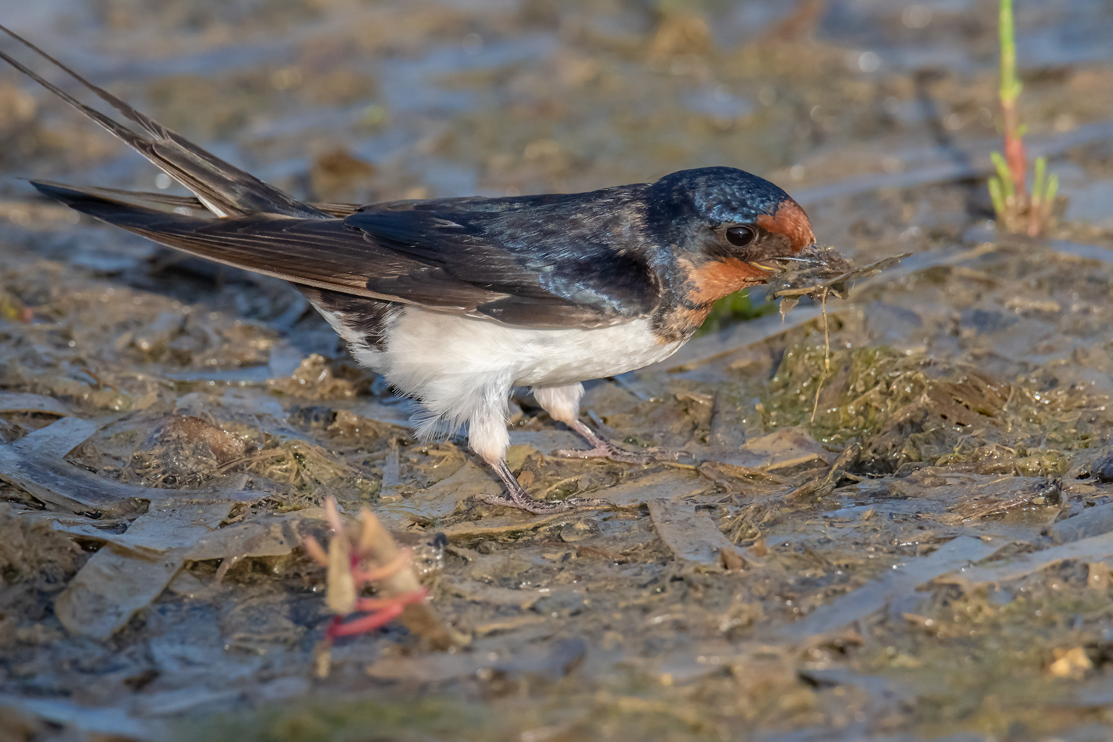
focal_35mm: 900
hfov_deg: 2.3
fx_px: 27823
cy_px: 371
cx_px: 556
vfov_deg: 1.5
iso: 2500
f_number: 9
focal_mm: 600
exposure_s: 1/2500
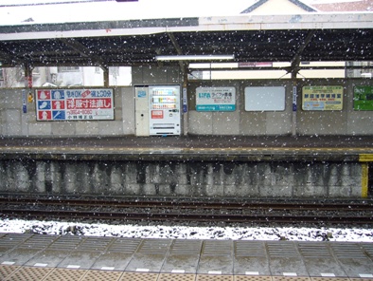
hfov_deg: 52.6
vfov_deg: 40.7
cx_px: 186
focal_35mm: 35
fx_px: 377
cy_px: 140
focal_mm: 5.8
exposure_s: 1/80
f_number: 2.8
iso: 80
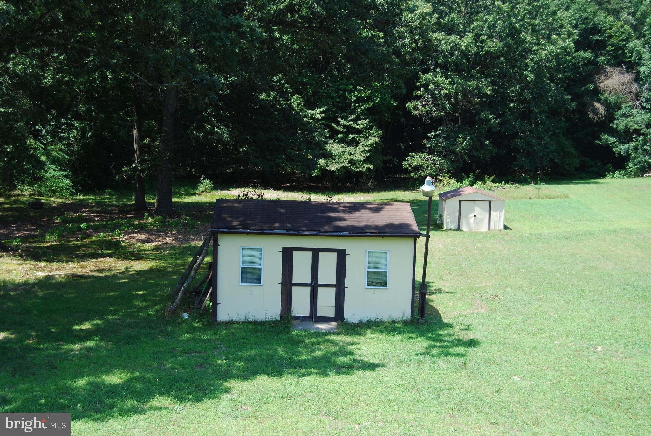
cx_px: 326
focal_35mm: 48
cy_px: 218
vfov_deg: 28.1
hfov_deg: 41.1
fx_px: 869
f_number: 5.6
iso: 100
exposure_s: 1/125
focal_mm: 32
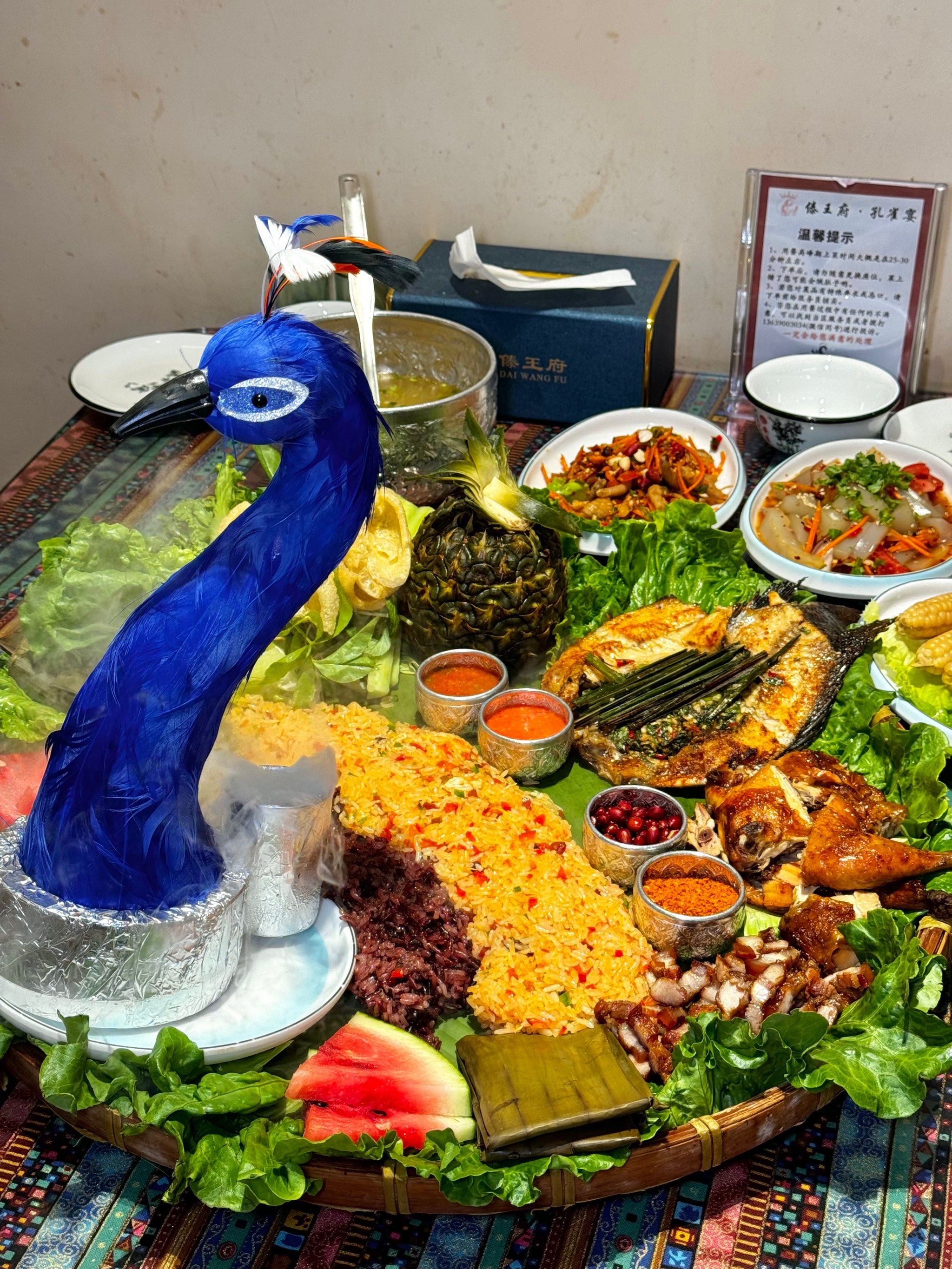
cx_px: 476
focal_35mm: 48
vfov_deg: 39.7
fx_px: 1760
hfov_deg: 30.3
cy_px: 634
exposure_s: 1/100
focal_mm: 6.76
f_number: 1.78
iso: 64
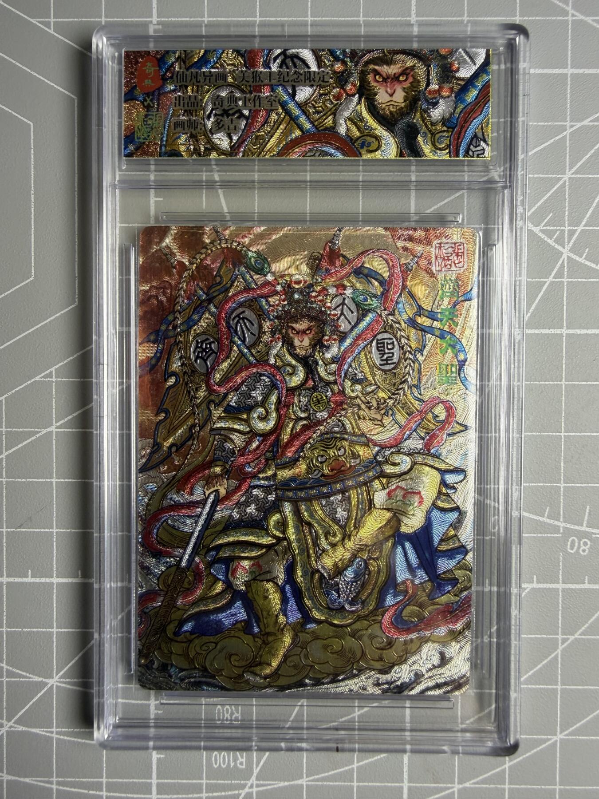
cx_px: 300
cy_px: 400
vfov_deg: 71.6
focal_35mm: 24
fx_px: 554
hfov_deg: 56.8
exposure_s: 1/100
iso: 125
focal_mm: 2.22
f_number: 2.2
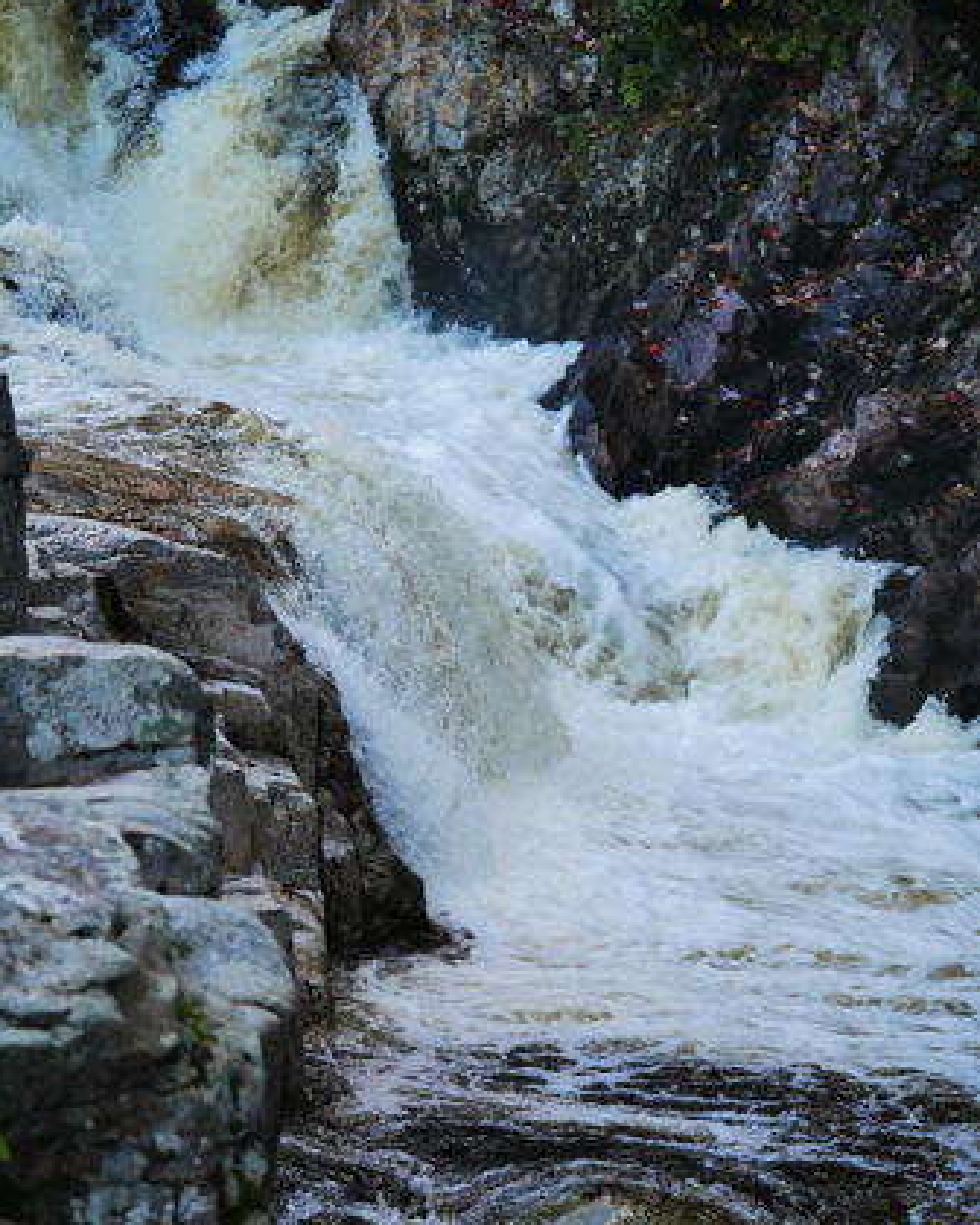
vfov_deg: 7.3
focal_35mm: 266
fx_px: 9644
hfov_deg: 5.8
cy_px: 575
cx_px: 490
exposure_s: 1/320
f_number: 4.3
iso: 500
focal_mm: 127
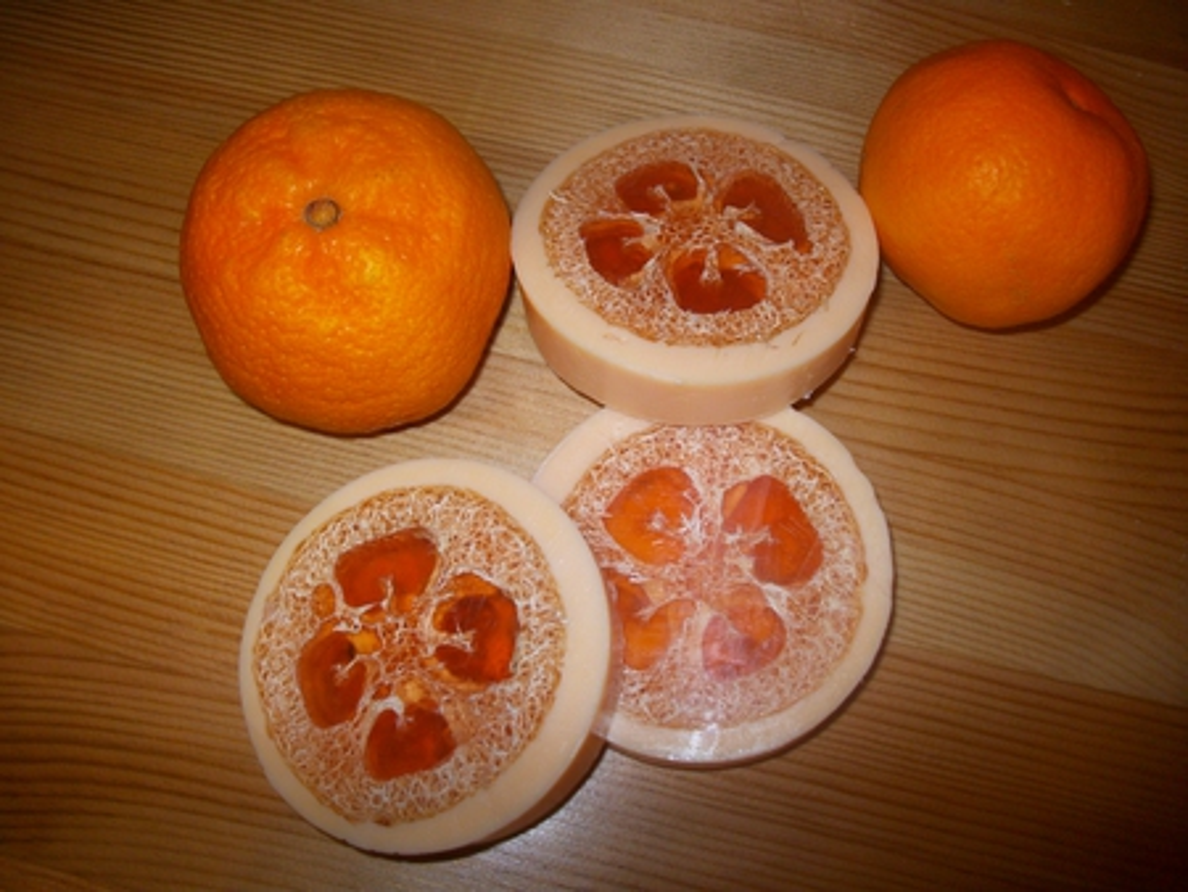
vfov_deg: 41.8
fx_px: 1167
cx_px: 594
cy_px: 446
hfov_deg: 53.9
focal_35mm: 34
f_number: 2.9
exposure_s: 1/40
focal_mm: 5.7
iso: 125
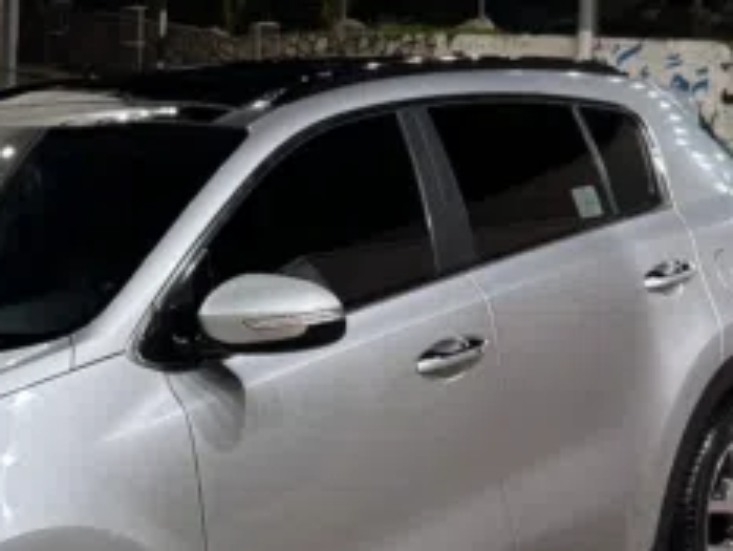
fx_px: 1398
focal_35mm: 66
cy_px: 277
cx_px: 6
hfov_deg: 27.7
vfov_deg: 22.3
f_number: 1.78
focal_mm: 6.76
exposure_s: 1/59
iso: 500
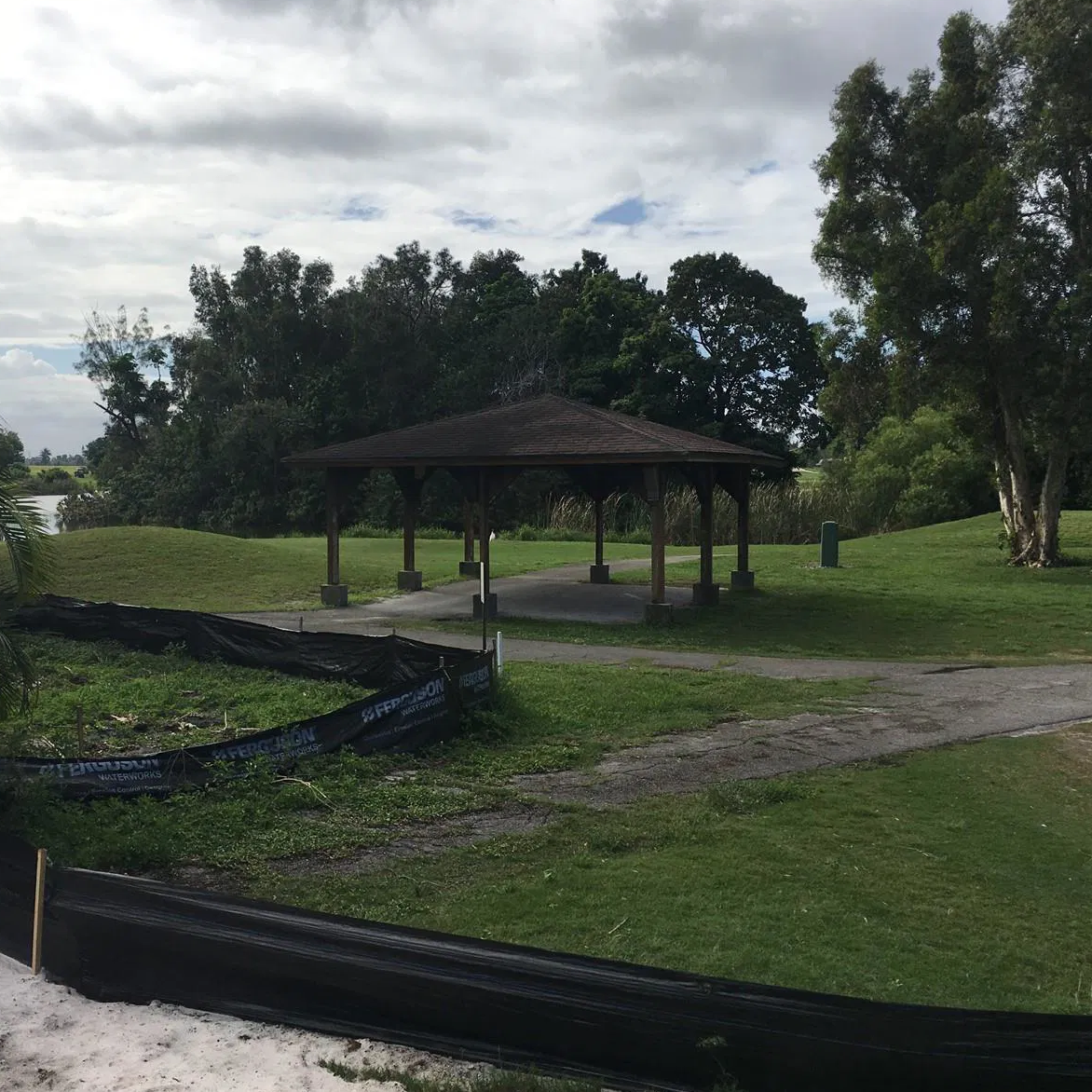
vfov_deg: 47.2
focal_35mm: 35
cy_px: 545
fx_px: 1249
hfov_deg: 46.8
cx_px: 407
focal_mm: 4.15
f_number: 2.2
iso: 25
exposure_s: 1/2331
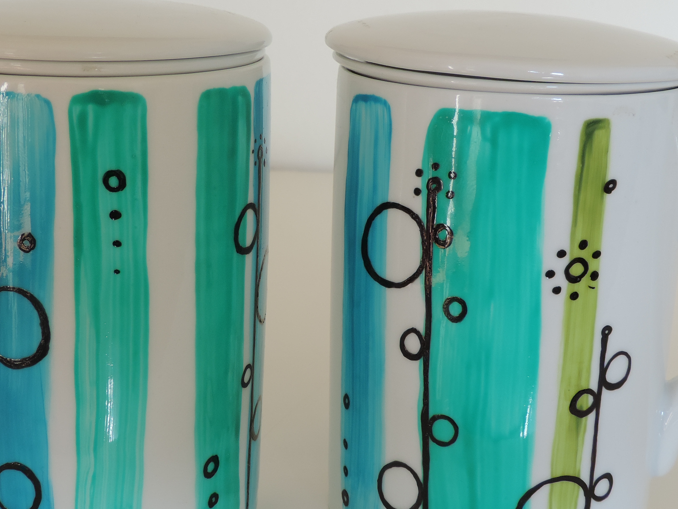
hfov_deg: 31.1
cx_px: 287
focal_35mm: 62
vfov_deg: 23.6
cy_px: 236
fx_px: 1214
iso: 90
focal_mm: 5.8
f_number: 3.2
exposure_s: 1/50
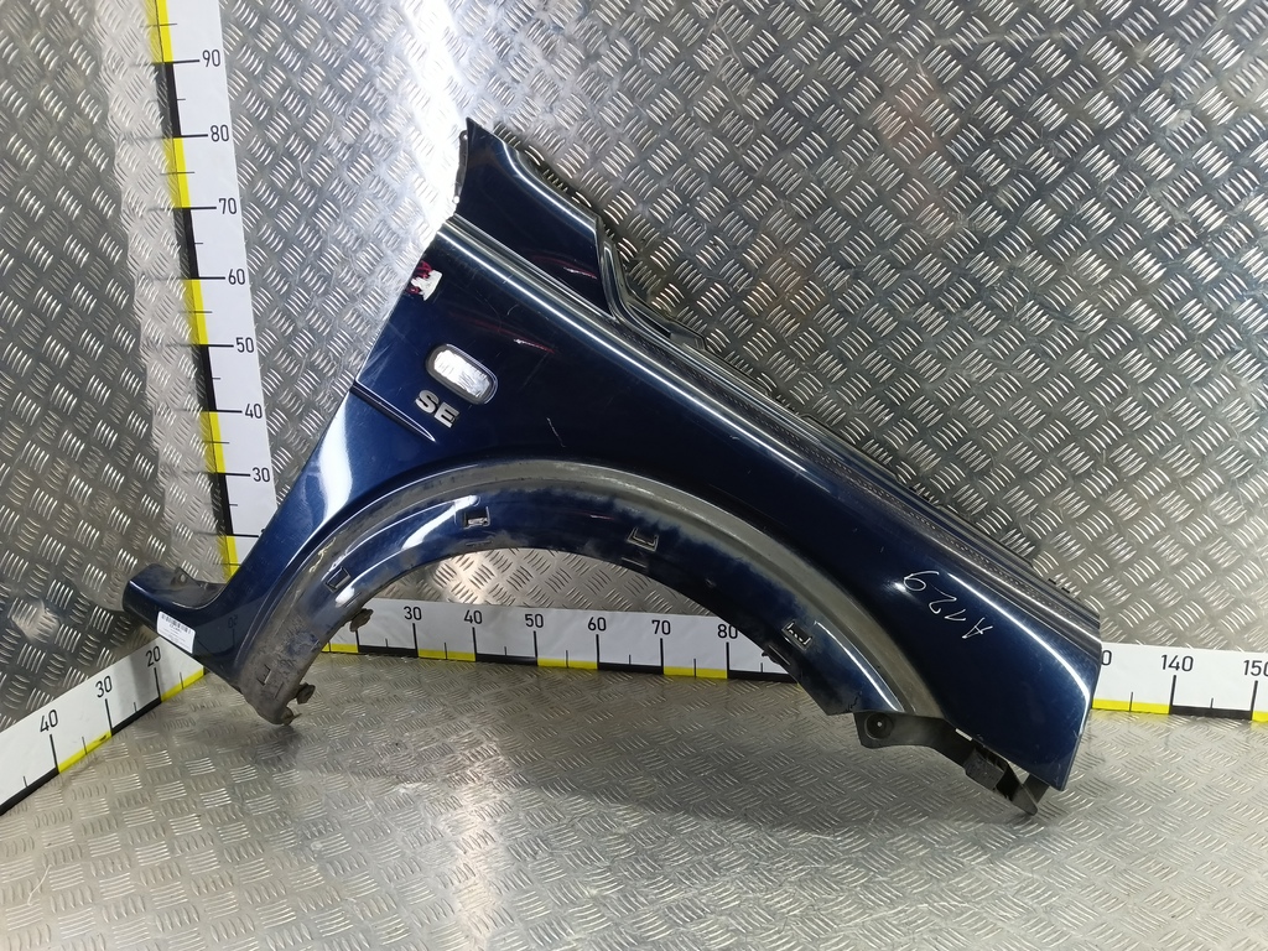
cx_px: 634
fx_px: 843
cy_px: 476
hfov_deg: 73.9
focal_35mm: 23
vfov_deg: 58.9
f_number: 1.6
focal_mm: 4.11
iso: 187
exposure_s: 1/50
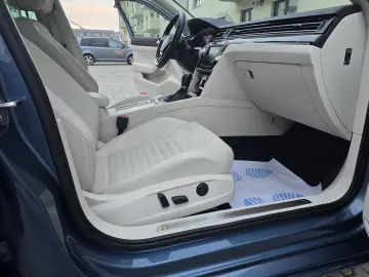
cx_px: 184
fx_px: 245
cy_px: 138
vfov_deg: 58.9
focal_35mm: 23
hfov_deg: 73.9
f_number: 1.7
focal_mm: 6.3
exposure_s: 1/120
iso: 200
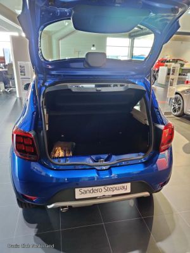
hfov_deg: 51.4
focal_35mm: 27
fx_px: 198
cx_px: 95
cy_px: 126
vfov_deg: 65.3
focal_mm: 4.75
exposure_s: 1/20
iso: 1000
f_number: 1.65
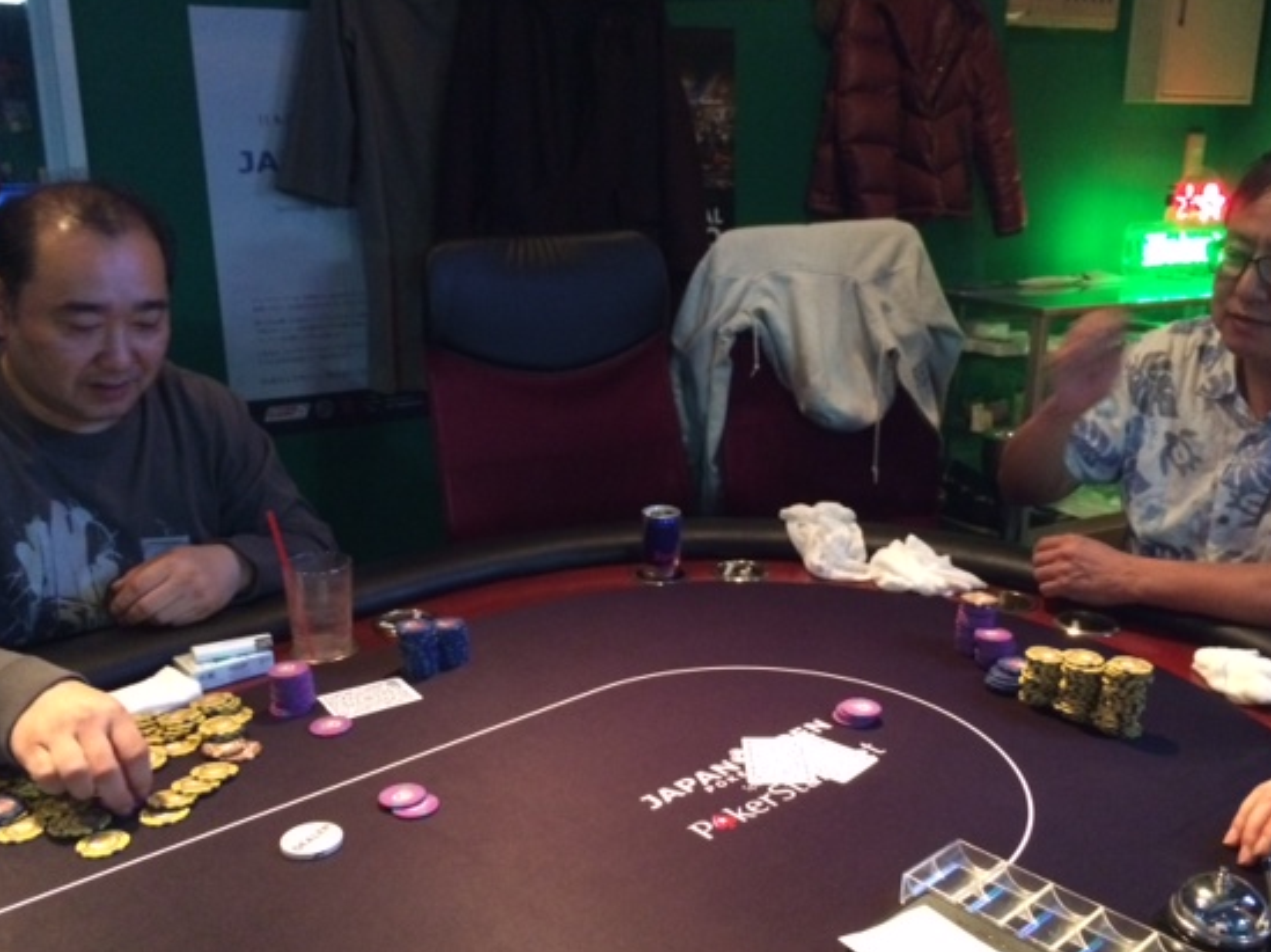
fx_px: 1284
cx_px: 676
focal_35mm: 35
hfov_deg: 52.6
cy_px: 498
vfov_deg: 40.6
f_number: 2.2
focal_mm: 4.12
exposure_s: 1/15
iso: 500
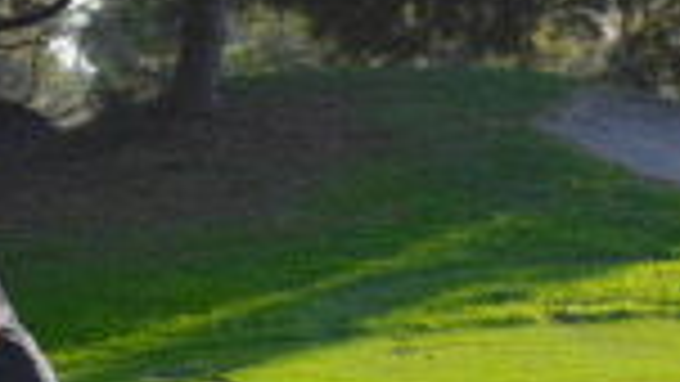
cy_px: 528
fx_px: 4137
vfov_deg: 5.3
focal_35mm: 229
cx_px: 68
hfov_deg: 9.4
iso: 1600
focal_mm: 55
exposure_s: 1/4000
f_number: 4
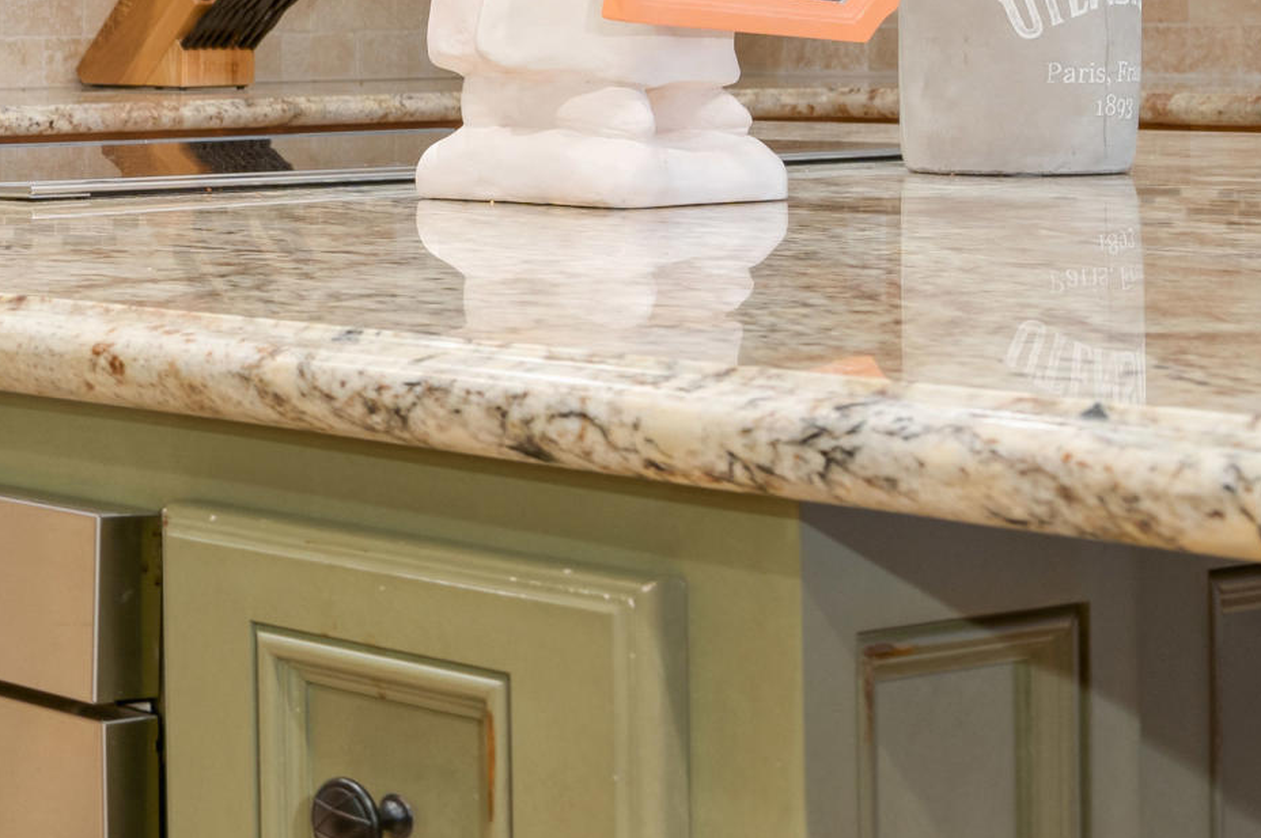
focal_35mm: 97
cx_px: -652
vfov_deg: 13.9
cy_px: 47
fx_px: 3395
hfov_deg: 18.5
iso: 400
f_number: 8
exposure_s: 1/3.33
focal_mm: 30
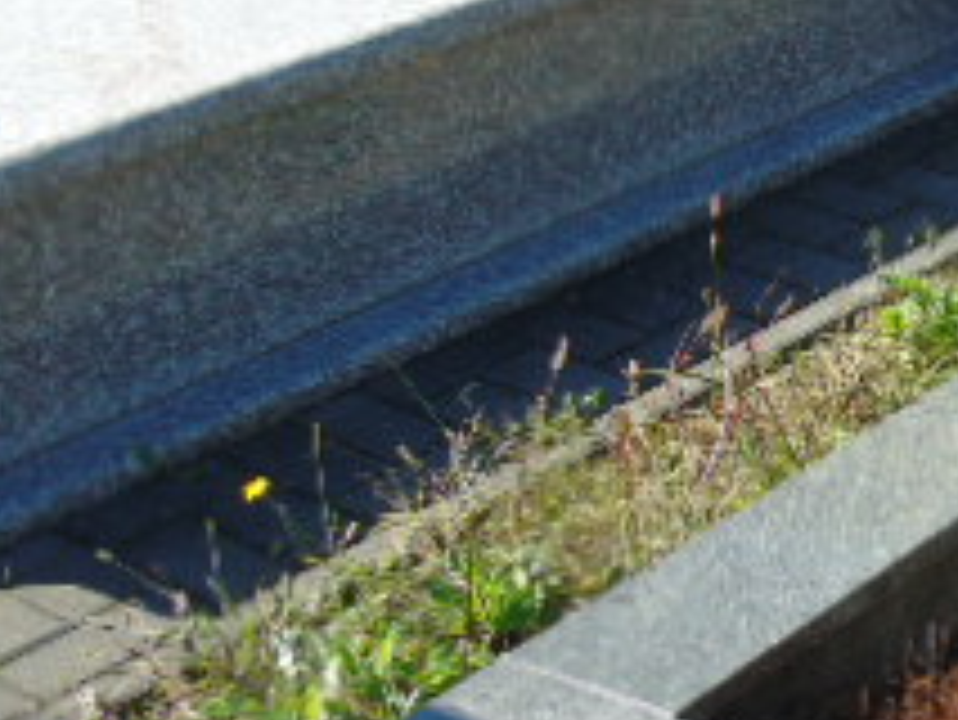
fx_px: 2409
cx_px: 1426
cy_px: 351
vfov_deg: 17.0
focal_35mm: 87
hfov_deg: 19.6
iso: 80
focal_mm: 5.2
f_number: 3.6
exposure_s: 1/320
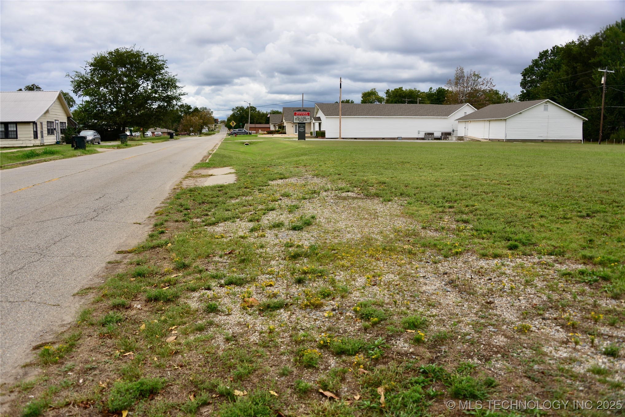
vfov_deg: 41.1
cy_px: 208
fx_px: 556
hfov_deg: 58.7
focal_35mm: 32
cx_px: 312
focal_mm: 32
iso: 320
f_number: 5
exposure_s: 1/1250
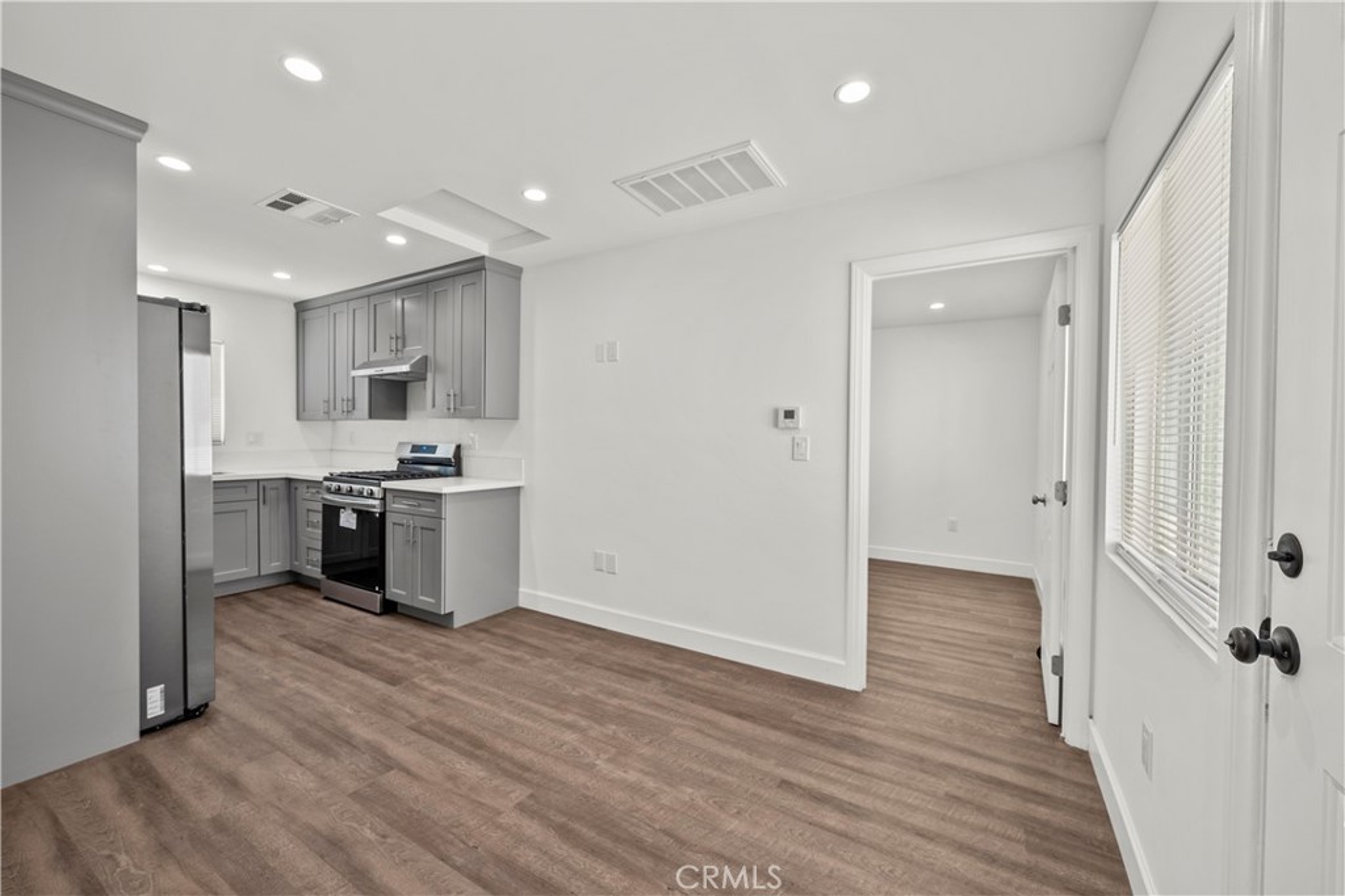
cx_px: 672
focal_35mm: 14
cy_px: 448
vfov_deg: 81.2
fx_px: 523
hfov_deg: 104.2
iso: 125
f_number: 9
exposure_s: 1/3
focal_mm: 14
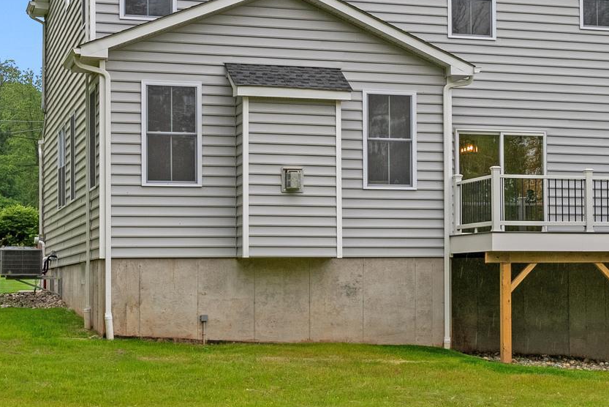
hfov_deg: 22.9
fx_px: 1455
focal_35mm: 86
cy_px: 93
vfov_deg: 15.8
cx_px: 582
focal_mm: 35
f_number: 11
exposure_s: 1/160
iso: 800
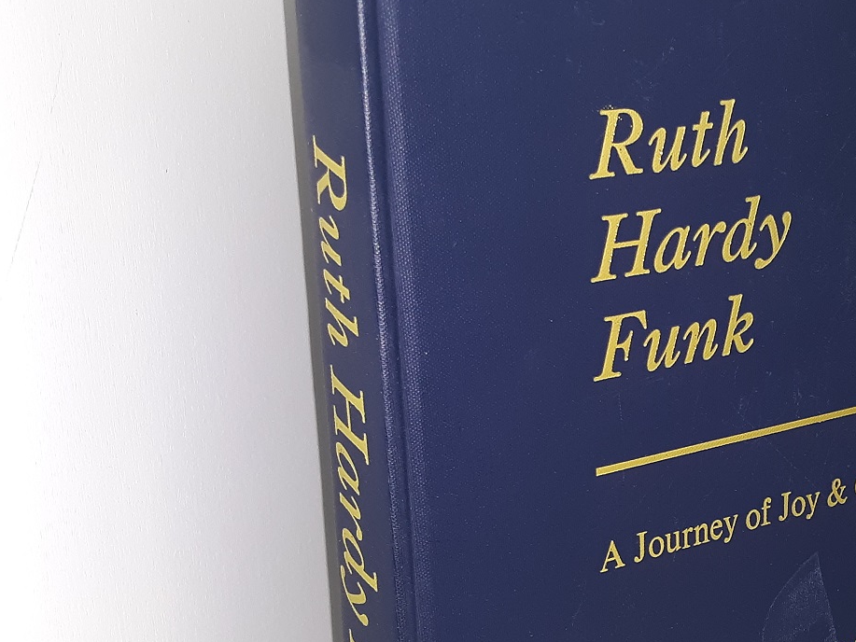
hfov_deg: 29.7
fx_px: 1558
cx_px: 736
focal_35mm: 63
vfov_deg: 23.2
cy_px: 427
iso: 50
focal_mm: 3.7
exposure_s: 1/40
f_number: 1.7
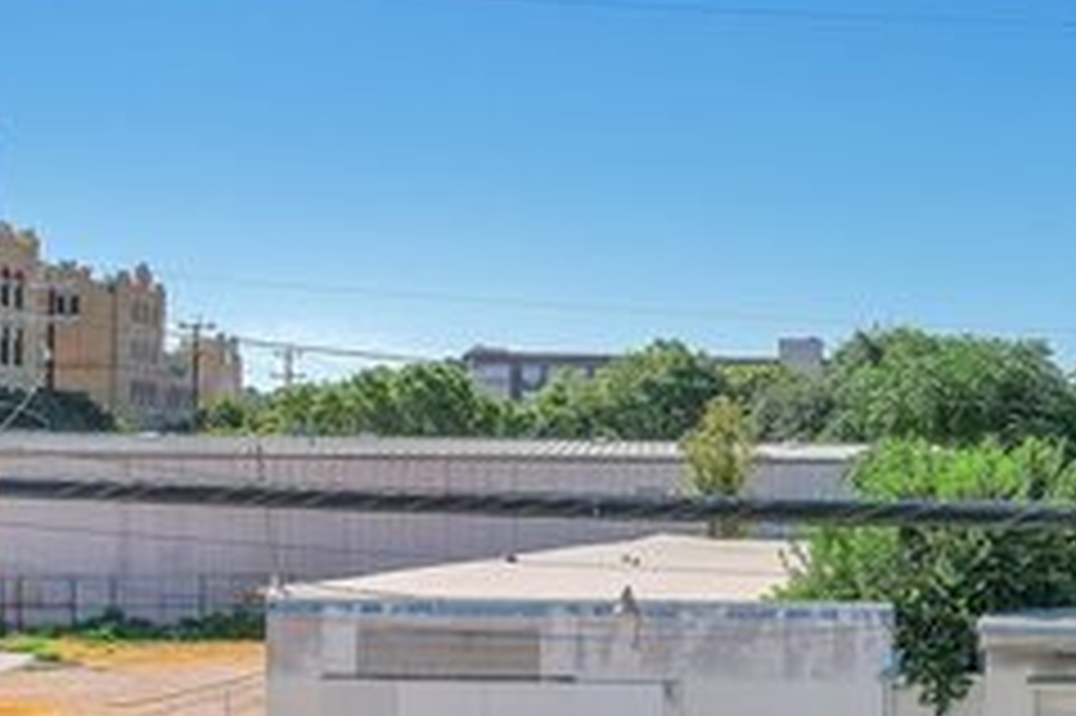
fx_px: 1762
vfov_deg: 22.9
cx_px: 1171
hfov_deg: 30.5
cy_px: 462
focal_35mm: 59
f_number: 2.8
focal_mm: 8.38
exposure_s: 1/640
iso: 100
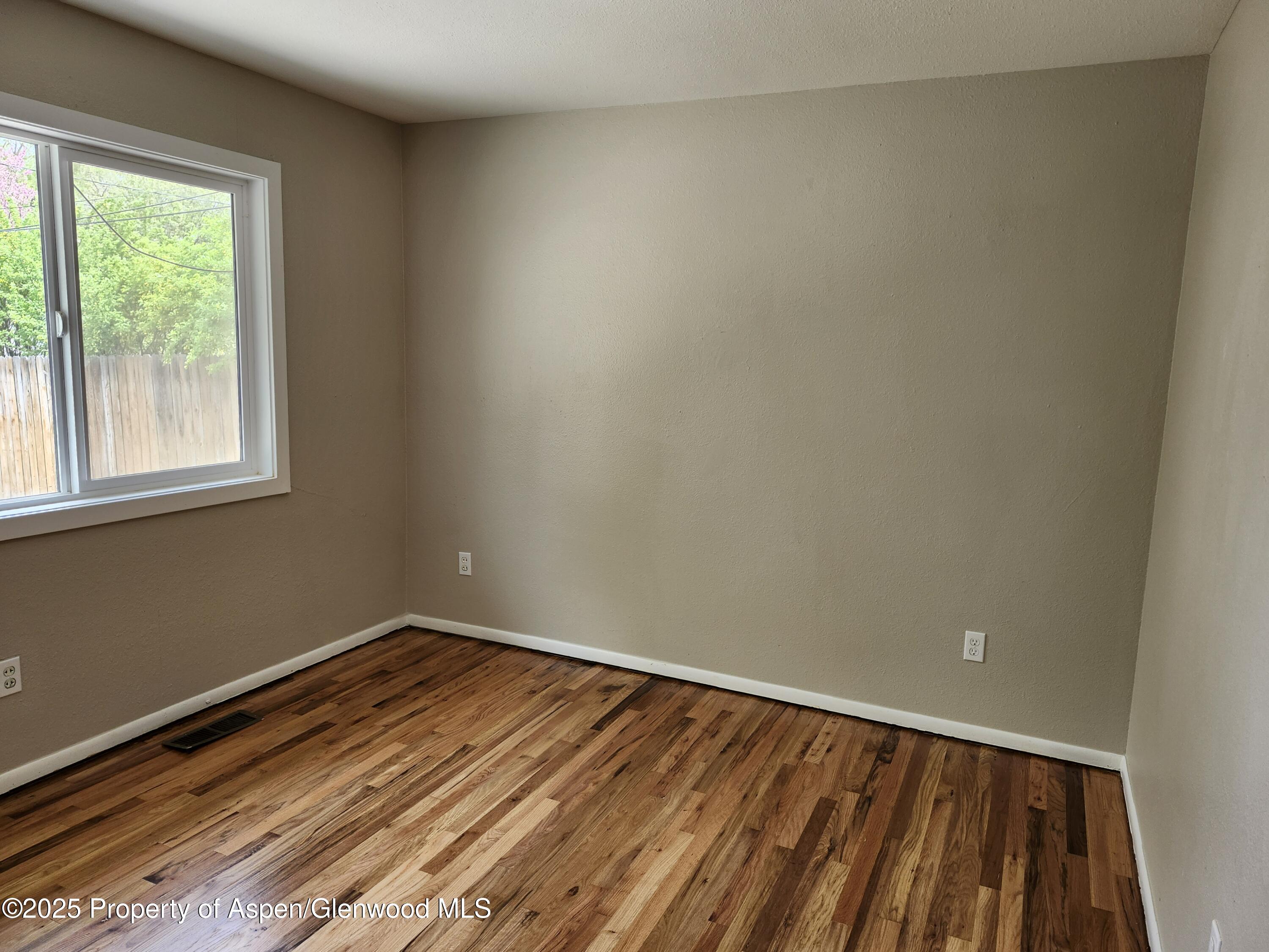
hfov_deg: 73.9
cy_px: 476
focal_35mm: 23
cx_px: 634
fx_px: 843
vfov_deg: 58.9
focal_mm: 5.54
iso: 125
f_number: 1.8
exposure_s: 1/180
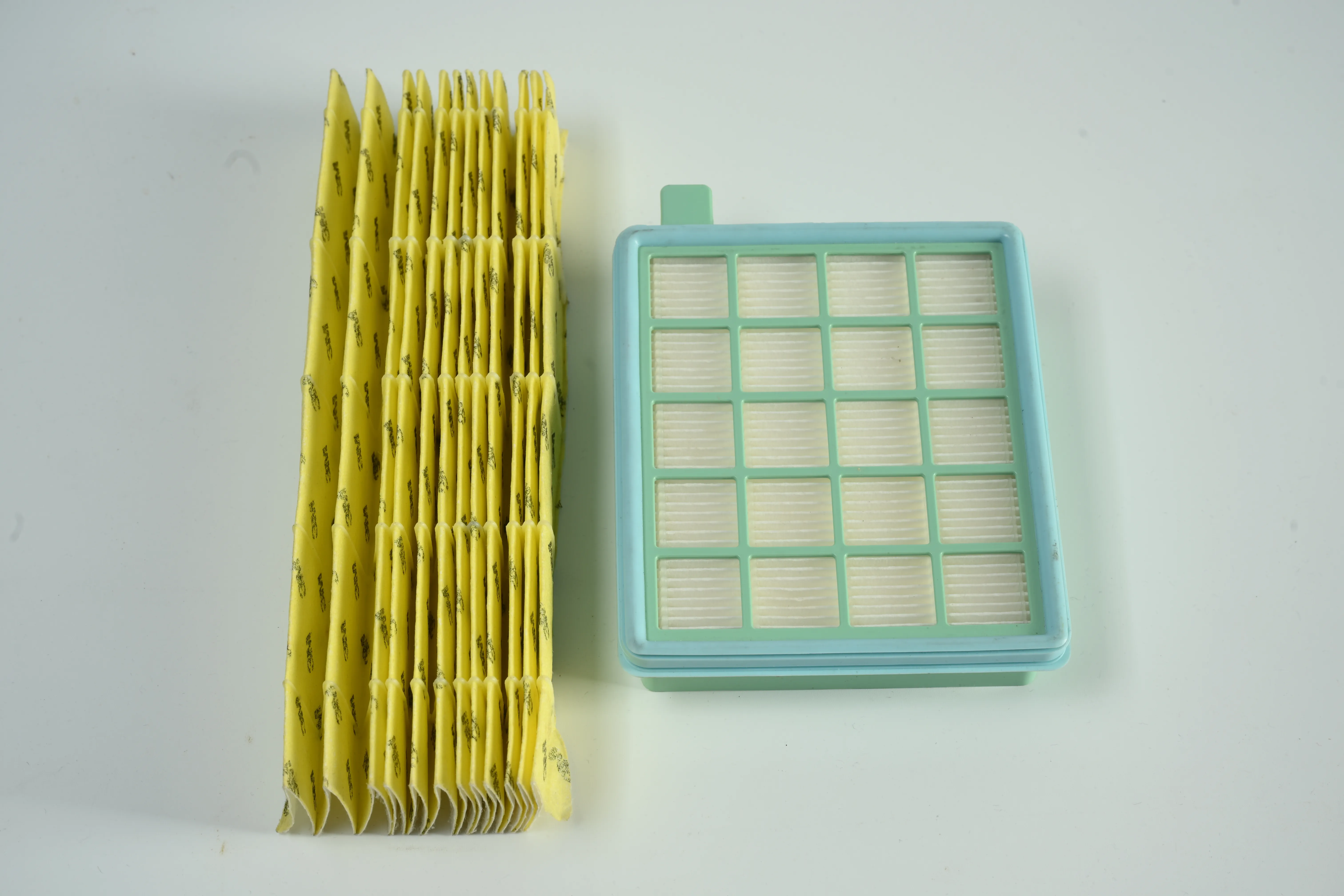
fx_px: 2277
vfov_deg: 22.3
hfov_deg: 32.9
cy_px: 448
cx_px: 672
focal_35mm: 61
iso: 125
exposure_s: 1/160
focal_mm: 61
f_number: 11
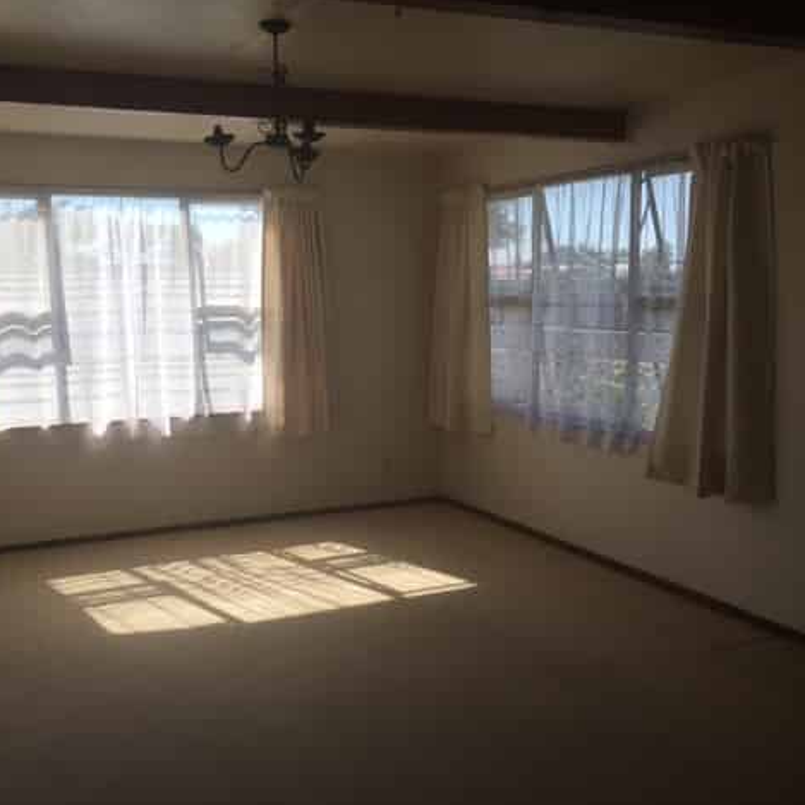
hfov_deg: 46.9
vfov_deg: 47.2
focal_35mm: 35
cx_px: 312
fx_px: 921
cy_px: 403
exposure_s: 1/641
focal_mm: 4.15
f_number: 2.2
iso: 25
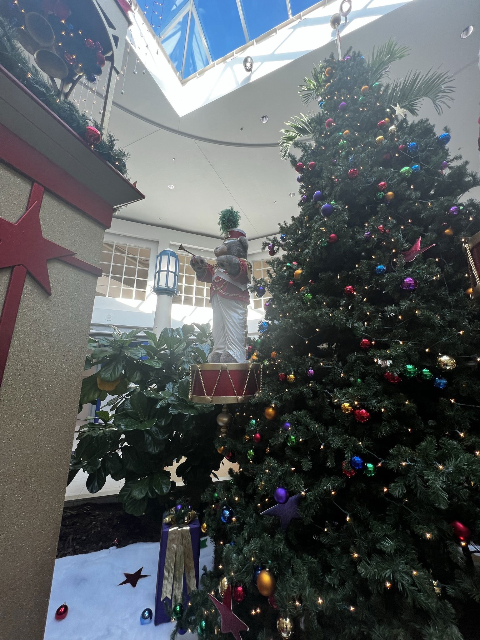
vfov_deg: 106.2
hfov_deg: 89.9
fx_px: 240
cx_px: 240
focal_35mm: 13
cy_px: 320
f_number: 1.8
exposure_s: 1/120
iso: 50
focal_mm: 1.57
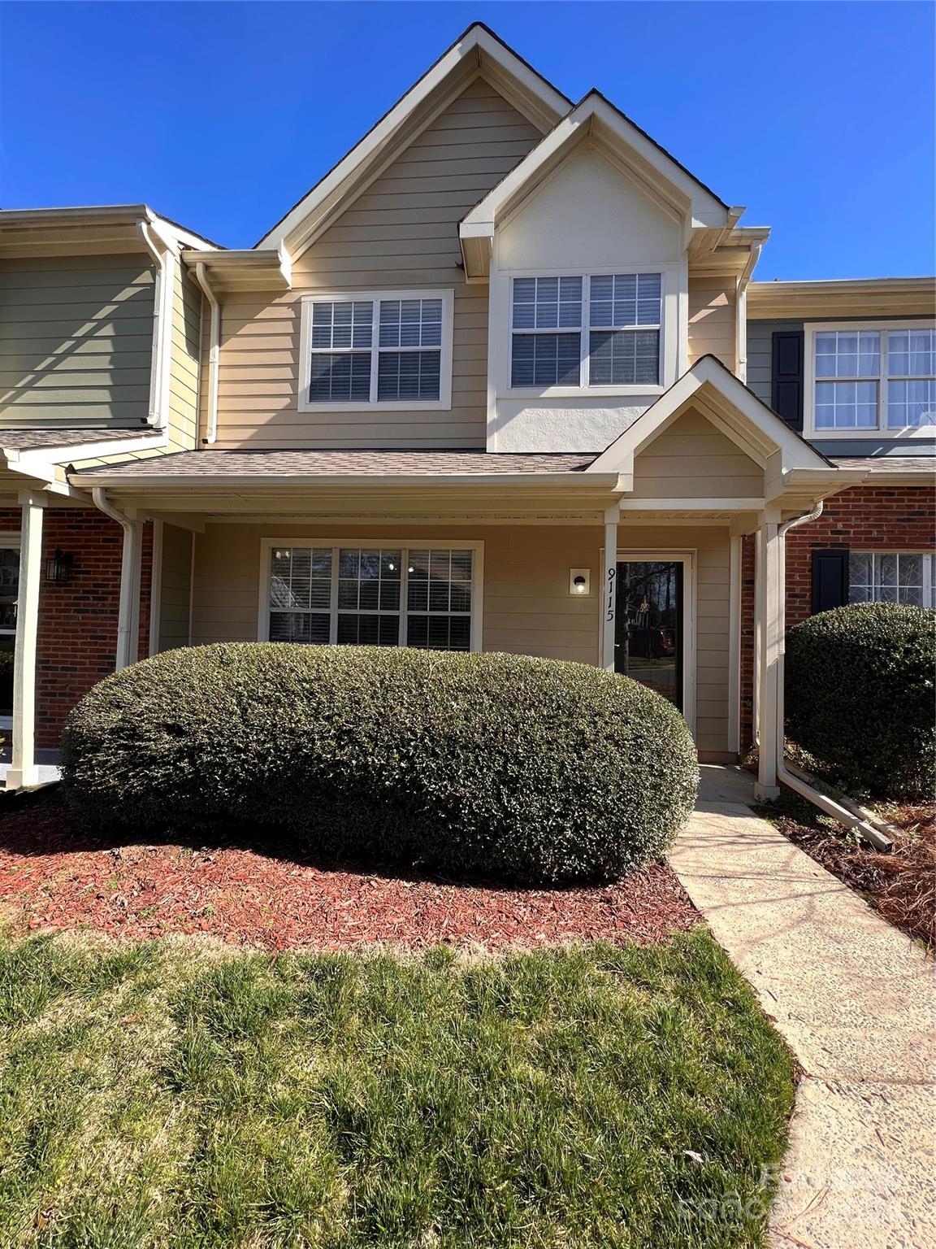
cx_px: 468
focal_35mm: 13
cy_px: 624
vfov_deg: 106.2
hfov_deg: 89.9
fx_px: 469
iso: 32
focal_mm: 1.57
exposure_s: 1/401
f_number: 1.8
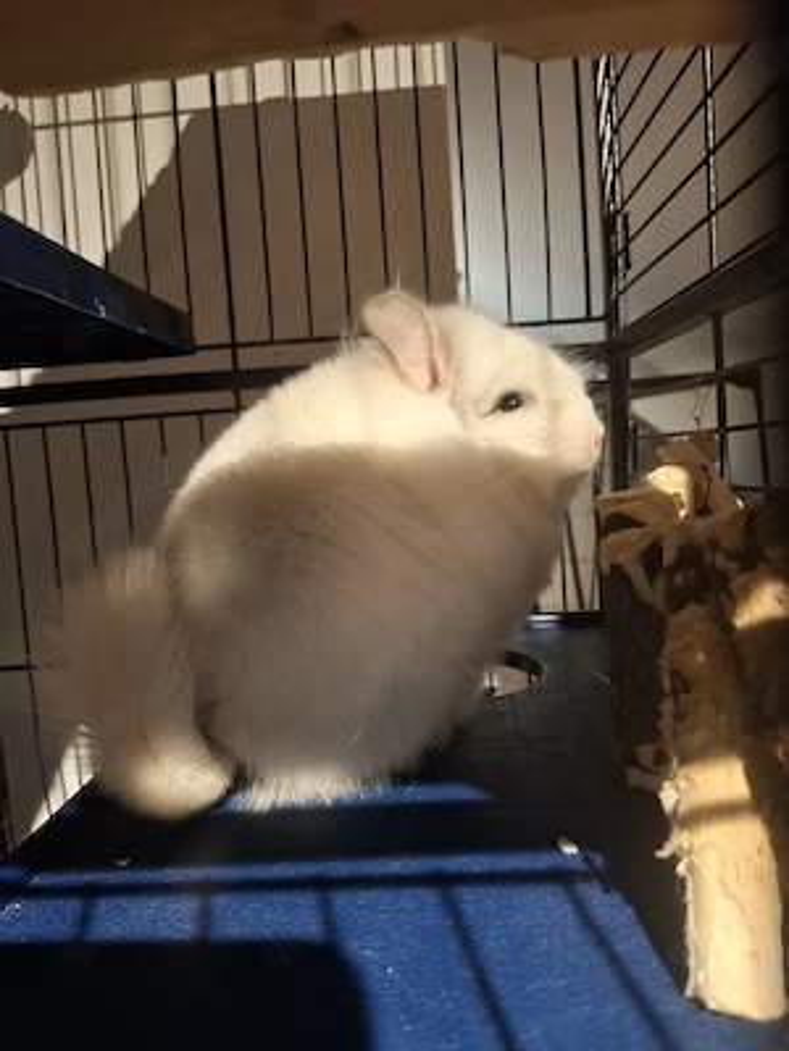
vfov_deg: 69.4
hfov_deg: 54.9
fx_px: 760
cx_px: 394
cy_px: 526
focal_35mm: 25
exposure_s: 1/25
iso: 500
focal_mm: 4.69
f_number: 1.8
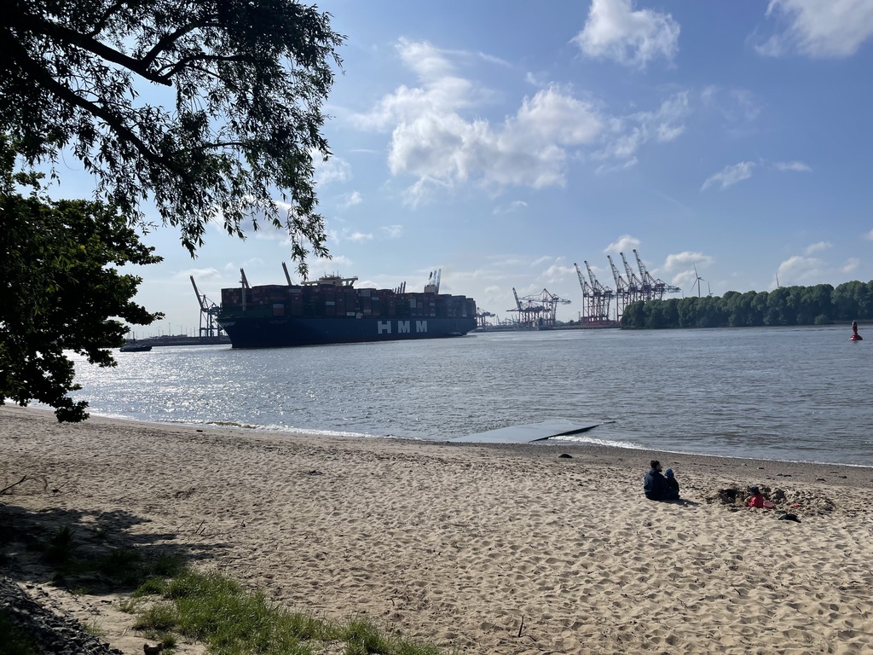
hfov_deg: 67.3
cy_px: 328
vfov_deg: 53.1
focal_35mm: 26
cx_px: 436
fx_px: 656
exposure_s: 1/9804
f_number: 1.6
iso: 32
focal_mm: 4.2
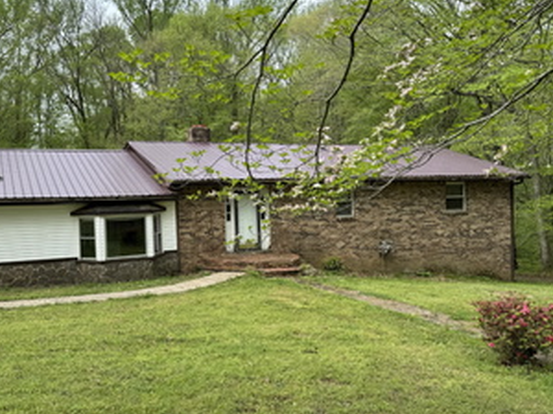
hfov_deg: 56.4
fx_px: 511
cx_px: 225
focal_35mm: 32
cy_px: 199
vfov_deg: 44.2
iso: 80
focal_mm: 6.76
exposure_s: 1/1112
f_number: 1.78
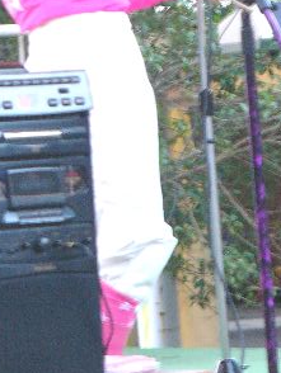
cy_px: -6
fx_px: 4323
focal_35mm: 400
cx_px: 122
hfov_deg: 3.7
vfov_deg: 4.9
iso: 200
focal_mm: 30.6
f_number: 2.8
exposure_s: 1/13
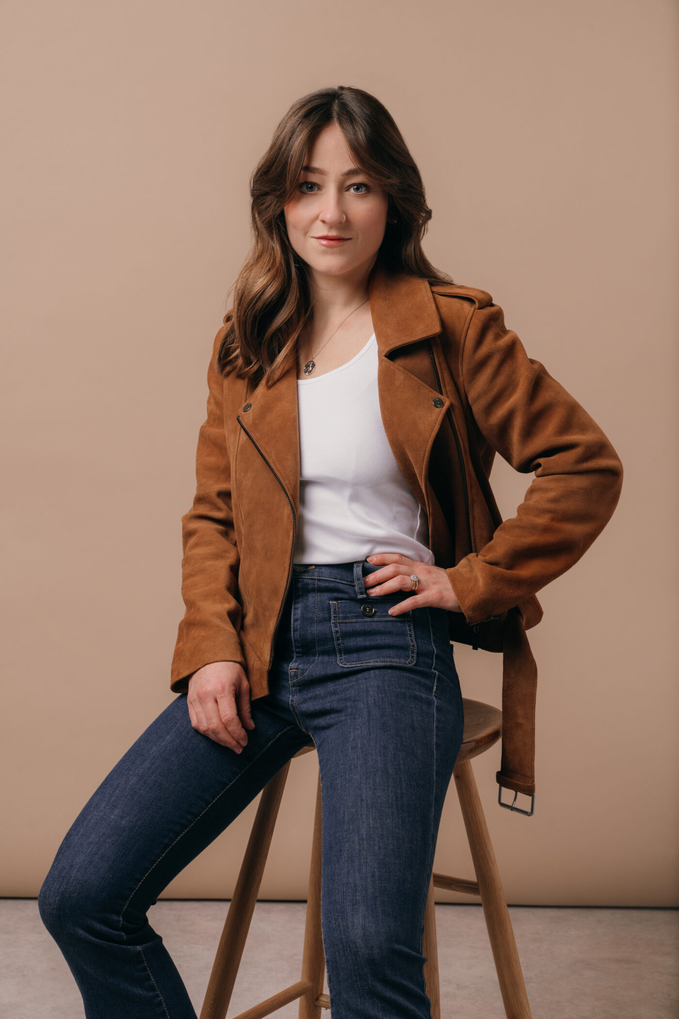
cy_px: 510
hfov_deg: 19.5
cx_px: 340
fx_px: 1980
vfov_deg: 28.8
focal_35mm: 70
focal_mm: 70
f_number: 9
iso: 400
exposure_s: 1/200
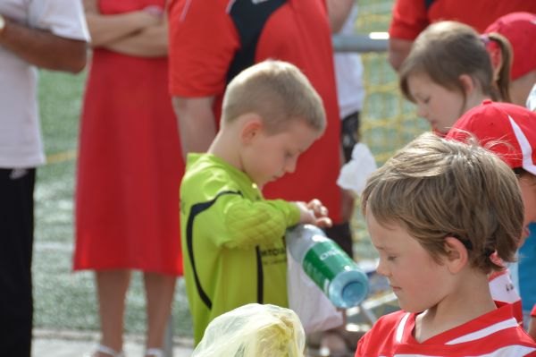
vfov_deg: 8.7
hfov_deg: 13.1
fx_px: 2343
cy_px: 178
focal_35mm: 158
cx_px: 268
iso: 100
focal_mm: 105
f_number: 7.1
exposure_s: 1/200
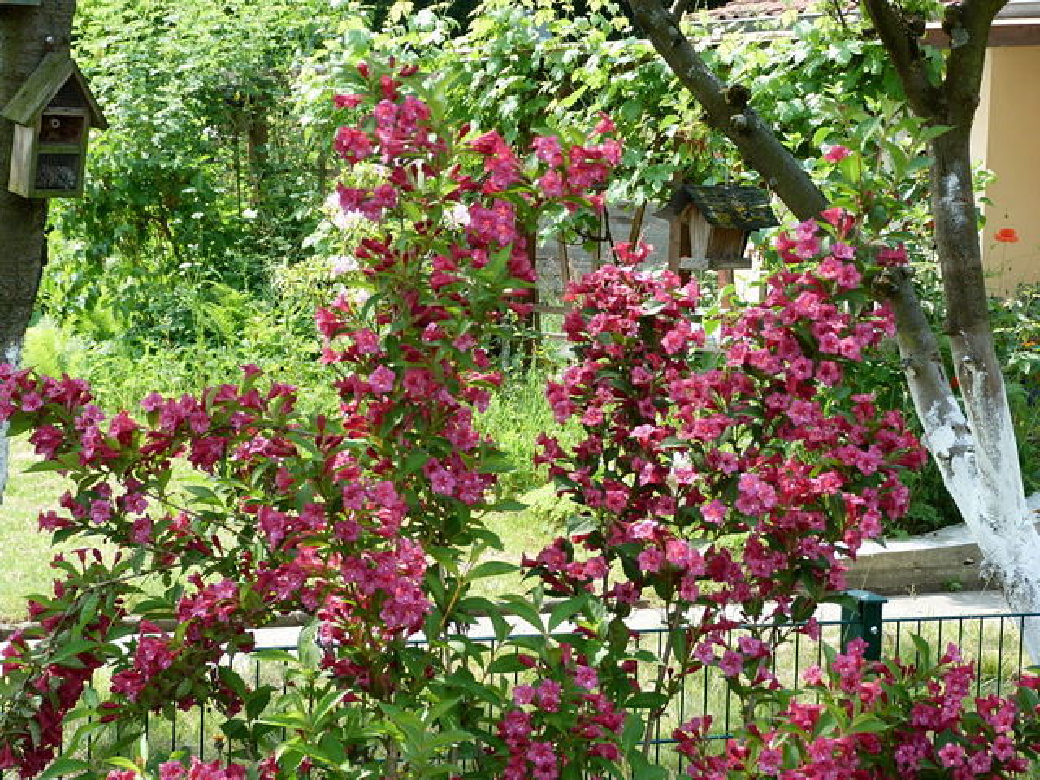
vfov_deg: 14.1
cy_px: 390
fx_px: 3155
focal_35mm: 105
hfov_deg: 18.7
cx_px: 520
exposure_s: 1/160
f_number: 4
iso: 80
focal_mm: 19
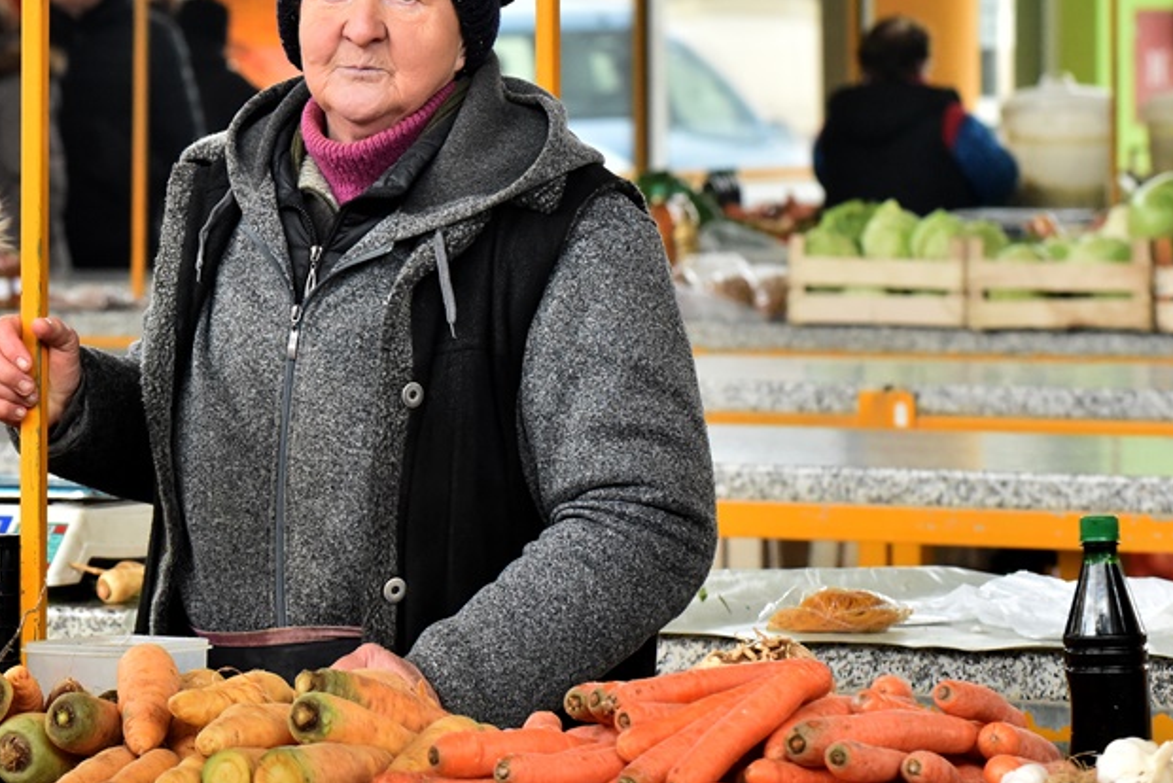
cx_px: 231
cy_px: 310
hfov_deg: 9.2
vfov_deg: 6.2
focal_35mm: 223
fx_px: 7269
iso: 4000
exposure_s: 1/250
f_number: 8
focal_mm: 135
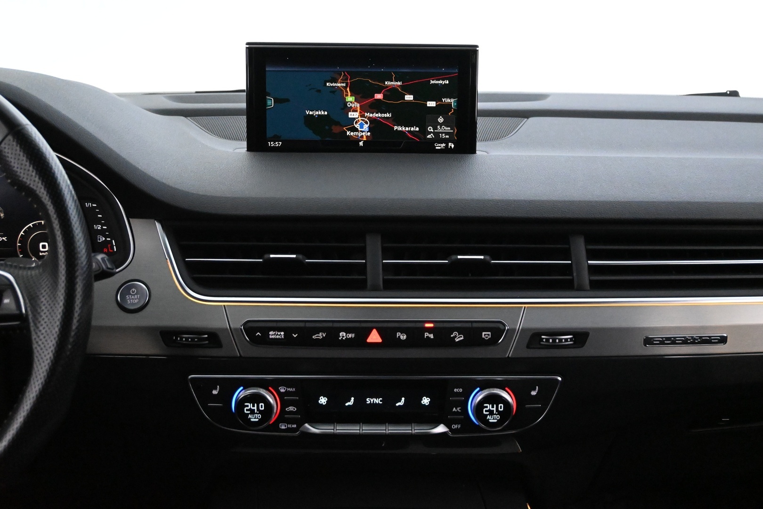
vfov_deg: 29.9
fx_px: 954
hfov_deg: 43.6
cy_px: 254
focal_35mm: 45
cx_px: 382
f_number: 4.8
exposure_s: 1/50
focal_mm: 30
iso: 9000
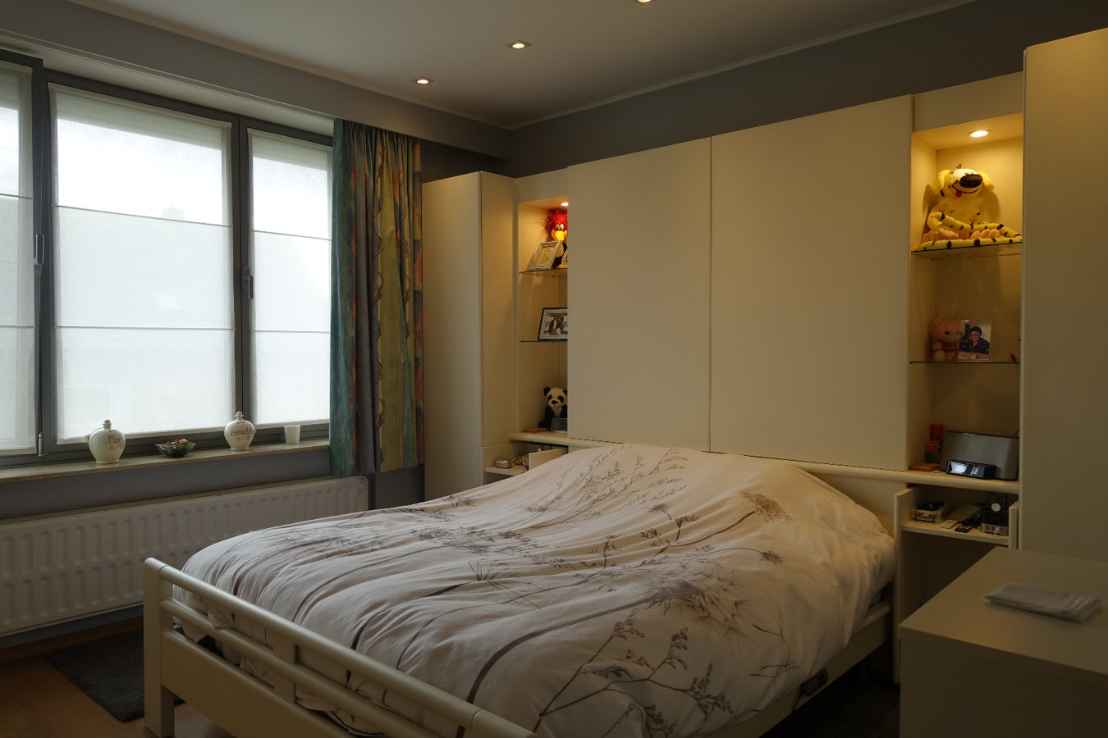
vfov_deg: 53.1
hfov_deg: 73.7
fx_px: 739
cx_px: 554
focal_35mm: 24
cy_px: 369
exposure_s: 1/80
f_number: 4
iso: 125
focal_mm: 8.8
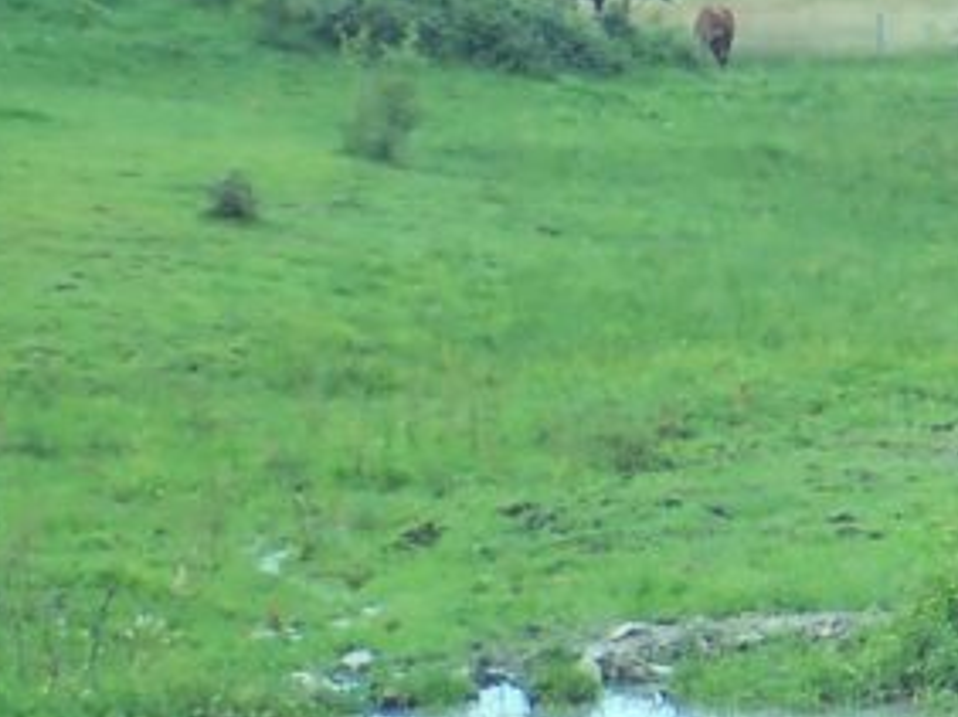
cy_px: 41
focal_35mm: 207
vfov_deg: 7.1
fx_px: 5724
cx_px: 1474
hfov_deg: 9.3
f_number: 3.5
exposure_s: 1/60
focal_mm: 10.29
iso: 200
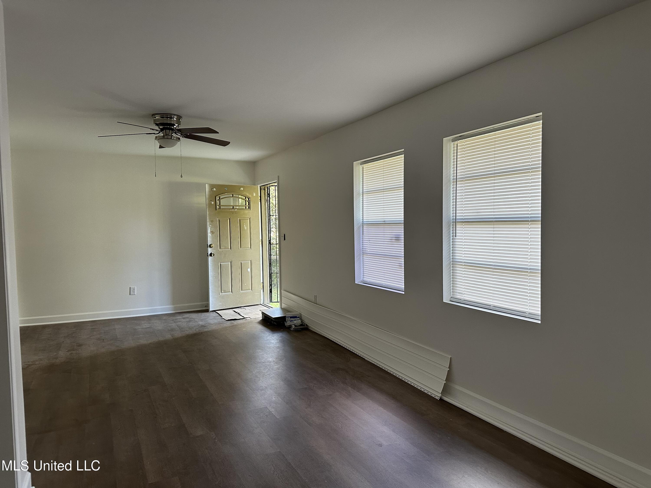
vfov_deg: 56.8
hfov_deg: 71.6
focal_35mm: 24
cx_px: 326
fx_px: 451
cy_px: 244
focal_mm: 6.86
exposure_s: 1/87
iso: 250
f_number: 1.78
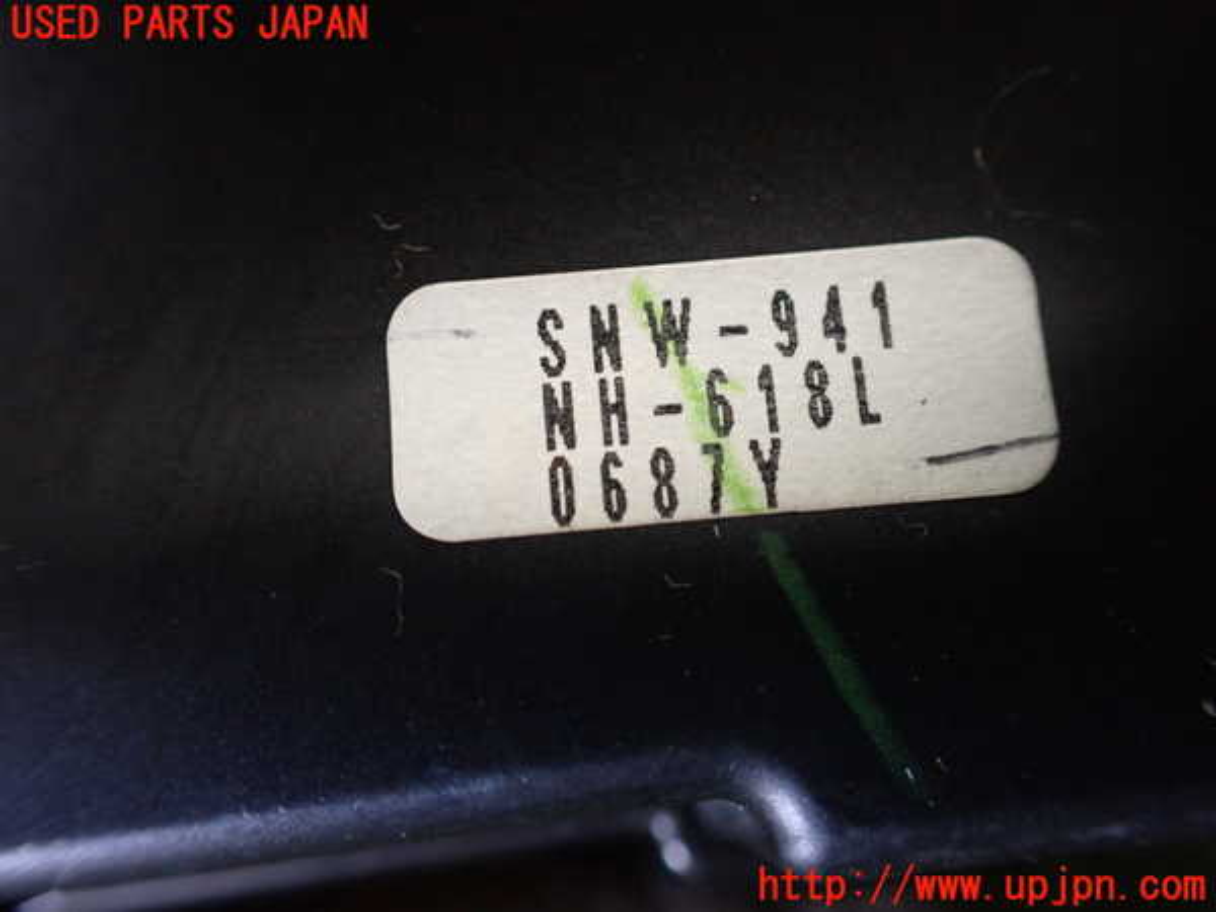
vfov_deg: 46.8
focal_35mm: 30
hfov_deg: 60.0
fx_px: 1054
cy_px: 456
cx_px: 608
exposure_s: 1/30
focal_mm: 5.4
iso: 800
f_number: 2.3
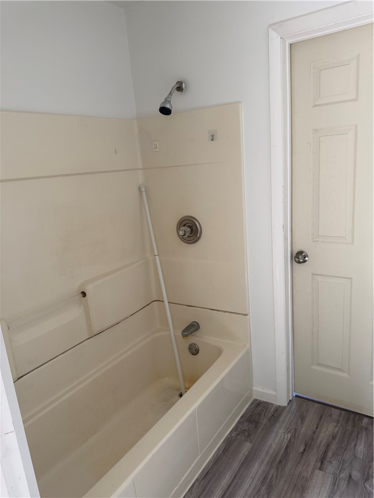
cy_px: 249
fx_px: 346
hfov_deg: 56.8
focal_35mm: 24
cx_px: 187
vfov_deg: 71.6
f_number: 1.78
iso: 200
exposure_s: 1/89
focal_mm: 6.76
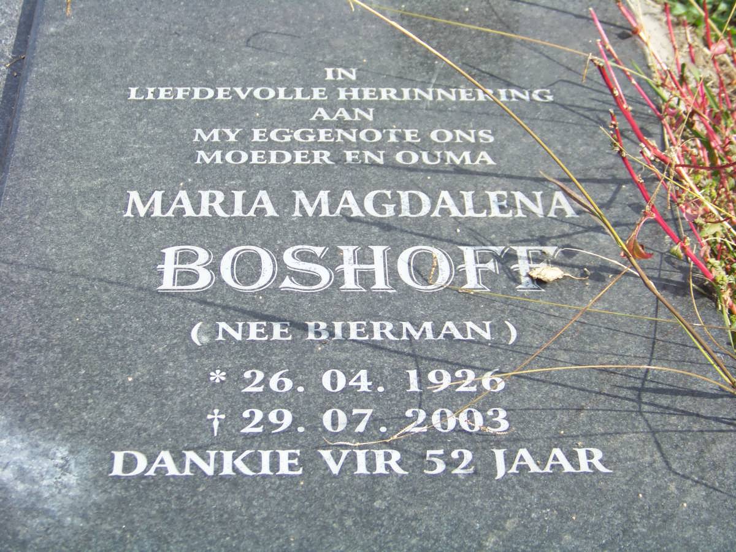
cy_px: 276
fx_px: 1488
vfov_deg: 21.0
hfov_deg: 27.8
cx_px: 368
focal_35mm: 70
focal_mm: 11.7
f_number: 3.2
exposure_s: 1/400
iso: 64
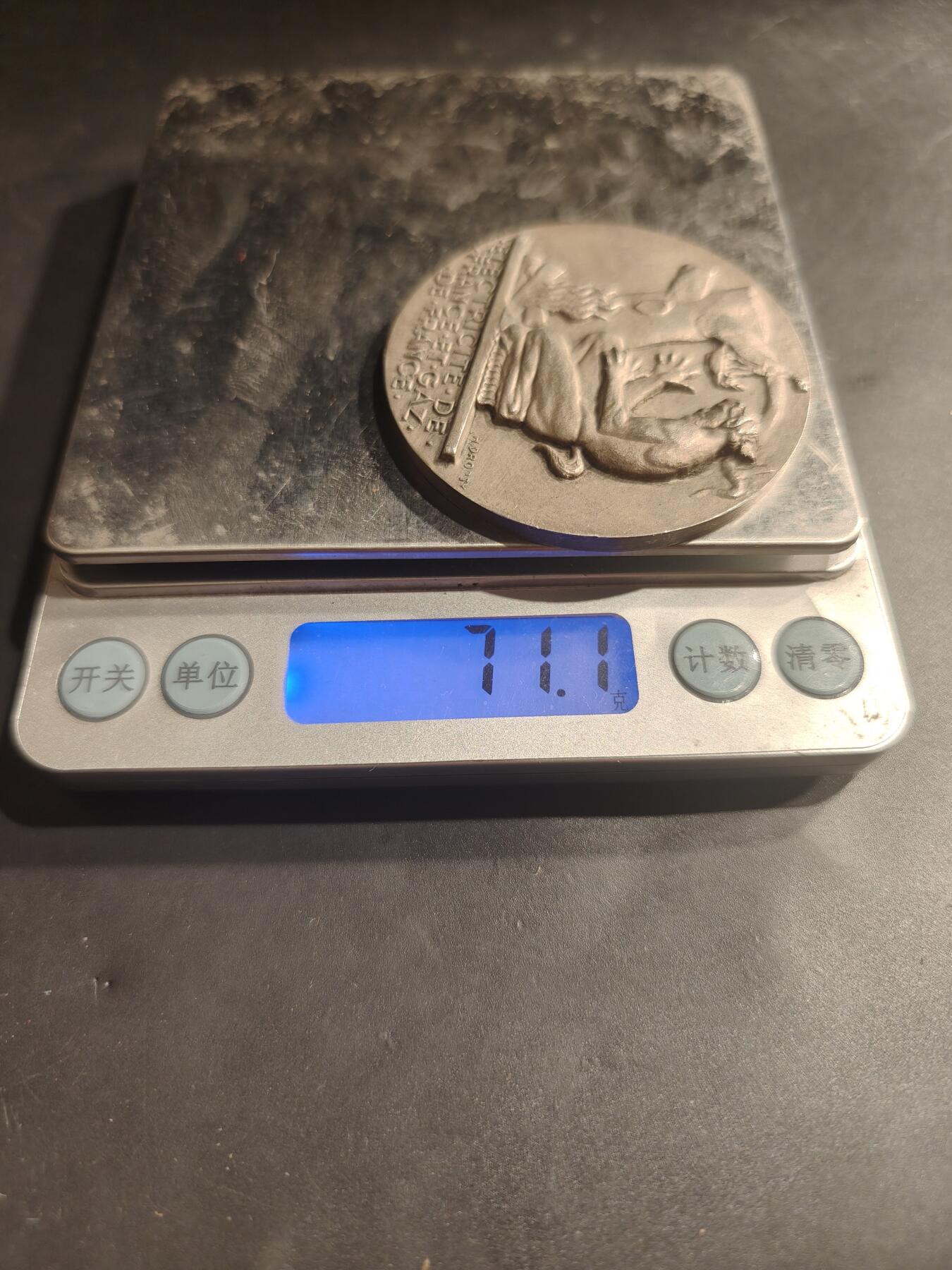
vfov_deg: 73.9
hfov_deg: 58.9
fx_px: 843
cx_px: 476
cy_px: 635
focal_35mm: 23
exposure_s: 1/200
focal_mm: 6.06
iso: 250
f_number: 1.6
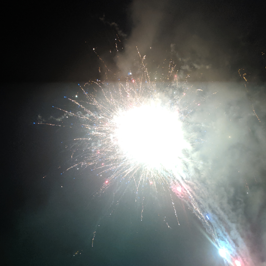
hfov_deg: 49.7
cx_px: 130
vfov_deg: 49.7
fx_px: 287
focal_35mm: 33
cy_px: 129
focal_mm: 4.44
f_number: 1.8
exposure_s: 1/40.1
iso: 275
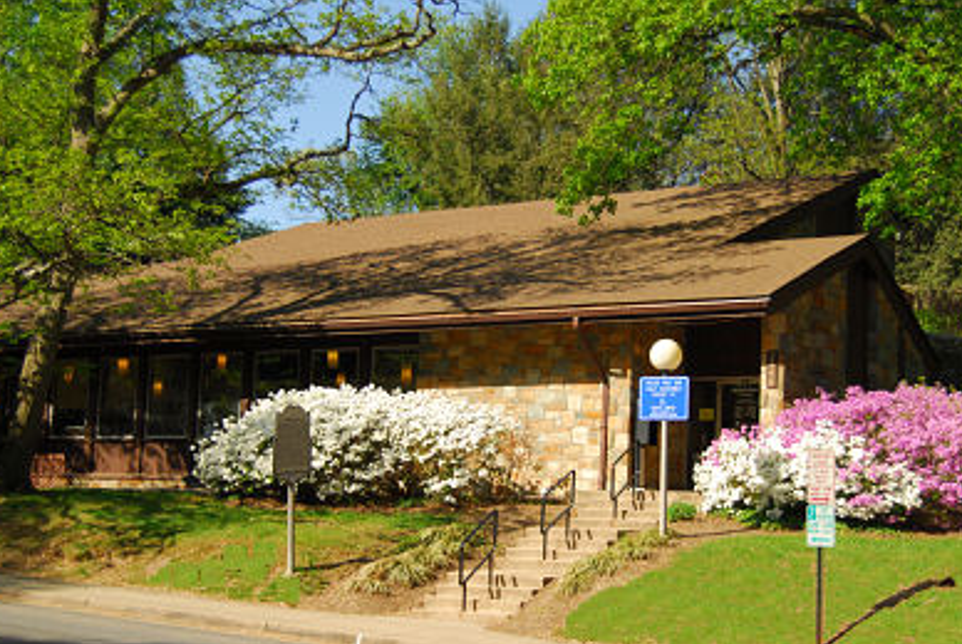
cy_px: 348
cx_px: 503
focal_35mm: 58
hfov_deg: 34.4
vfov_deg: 23.5
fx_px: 1552
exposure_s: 1/400
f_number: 4.5
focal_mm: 30
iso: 100
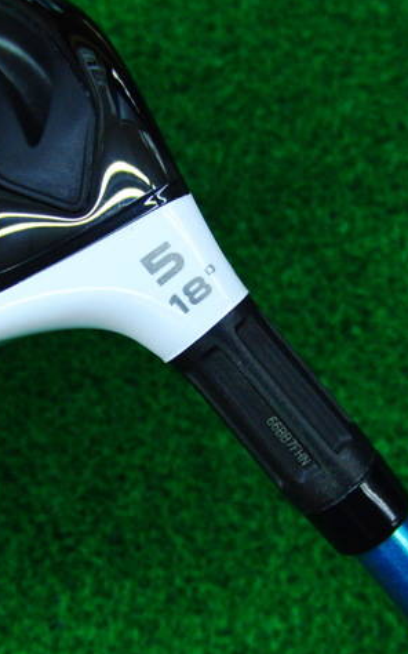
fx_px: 943
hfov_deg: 24.4
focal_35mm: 53
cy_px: 328
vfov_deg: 38.2
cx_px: 182
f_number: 3.6
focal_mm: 6.42
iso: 400
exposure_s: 1/80
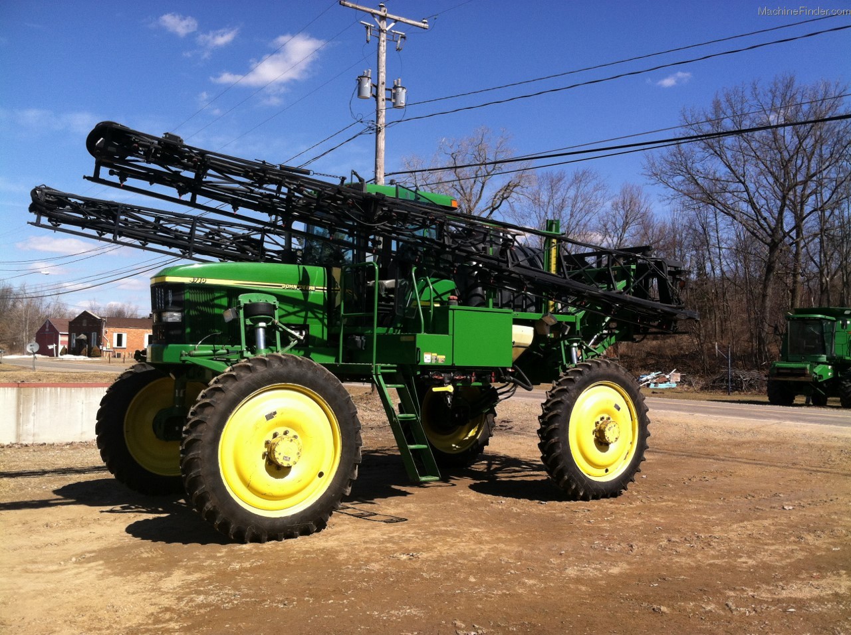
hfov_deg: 52.7
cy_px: 318
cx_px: 426
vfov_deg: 40.6
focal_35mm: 35
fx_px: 859
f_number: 2.8
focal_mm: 3.85
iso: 80
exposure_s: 1/1000
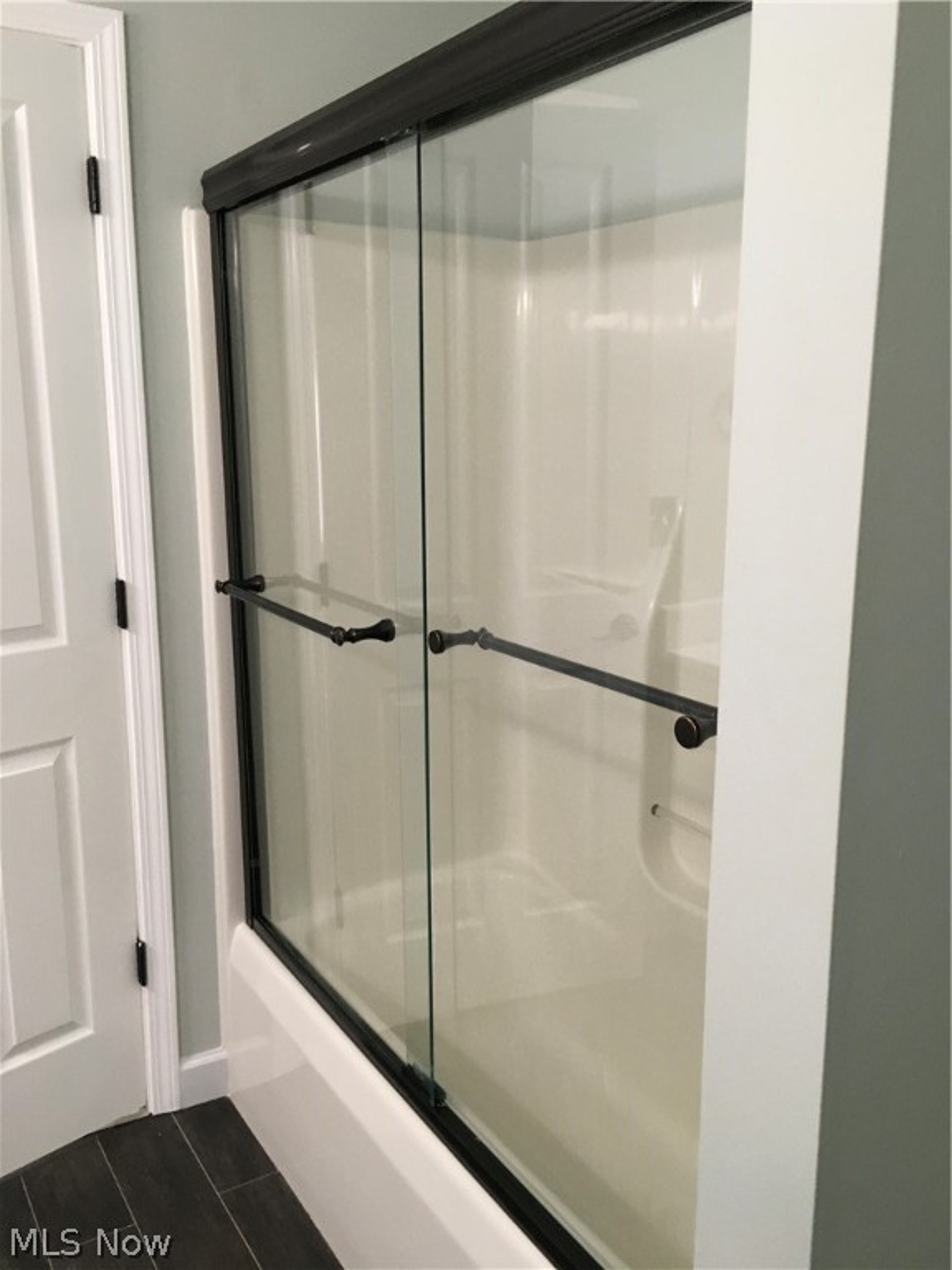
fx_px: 1063
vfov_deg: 61.7
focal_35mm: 29
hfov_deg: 48.2
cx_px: 476
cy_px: 635
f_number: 2.2
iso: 80
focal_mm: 4.15
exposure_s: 1/30
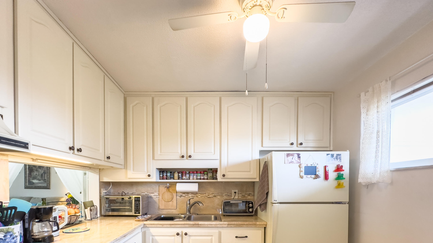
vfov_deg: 57.1
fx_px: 207
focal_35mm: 18
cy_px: 190
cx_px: 209
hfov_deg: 92.6
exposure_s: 1/60
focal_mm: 2.22
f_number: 2.2
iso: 200
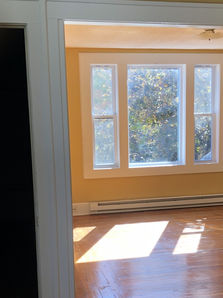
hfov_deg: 26.5
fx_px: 472
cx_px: 125
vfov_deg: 34.6
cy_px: 197
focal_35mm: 55
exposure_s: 1/120
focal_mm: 3.99
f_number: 1.8
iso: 50
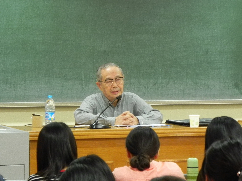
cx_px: 121
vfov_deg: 9.2
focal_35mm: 162
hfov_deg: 12.2
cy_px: 90
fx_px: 1133
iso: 800
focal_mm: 28.8
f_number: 4.5
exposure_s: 1/23.4
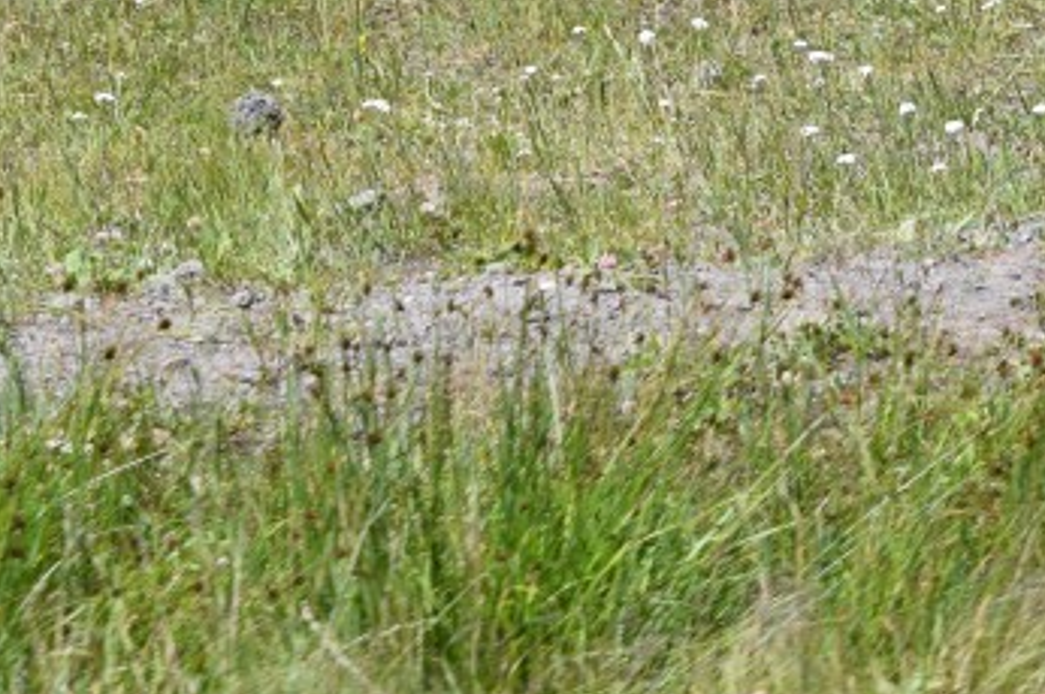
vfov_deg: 5.6
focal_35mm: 244
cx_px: 1398
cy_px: -296
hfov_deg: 8.3
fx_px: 7090
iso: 200
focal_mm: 55
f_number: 9
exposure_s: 1/320
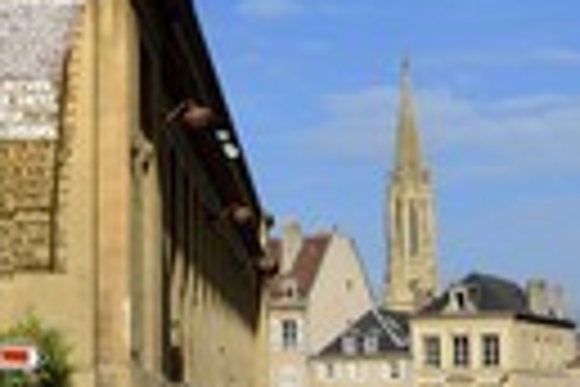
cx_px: 130
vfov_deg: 11.0
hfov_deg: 16.4
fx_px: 1998
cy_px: 76
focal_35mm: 124
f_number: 14
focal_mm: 38
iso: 200
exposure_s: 1/250
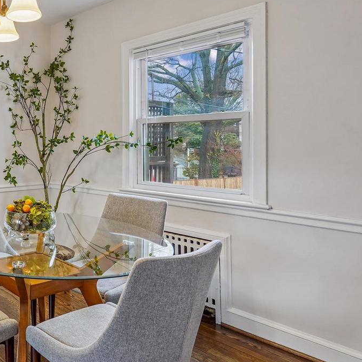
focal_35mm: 29
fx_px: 343
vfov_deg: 55.2
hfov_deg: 45.2
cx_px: -14
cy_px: 143
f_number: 8
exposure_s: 1/5
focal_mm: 16
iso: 200
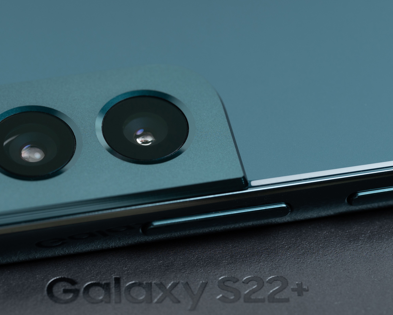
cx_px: 114
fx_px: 1745
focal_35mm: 150
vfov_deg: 10.3
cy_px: 151
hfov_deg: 12.8
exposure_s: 1/100
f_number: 9
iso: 200
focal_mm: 105
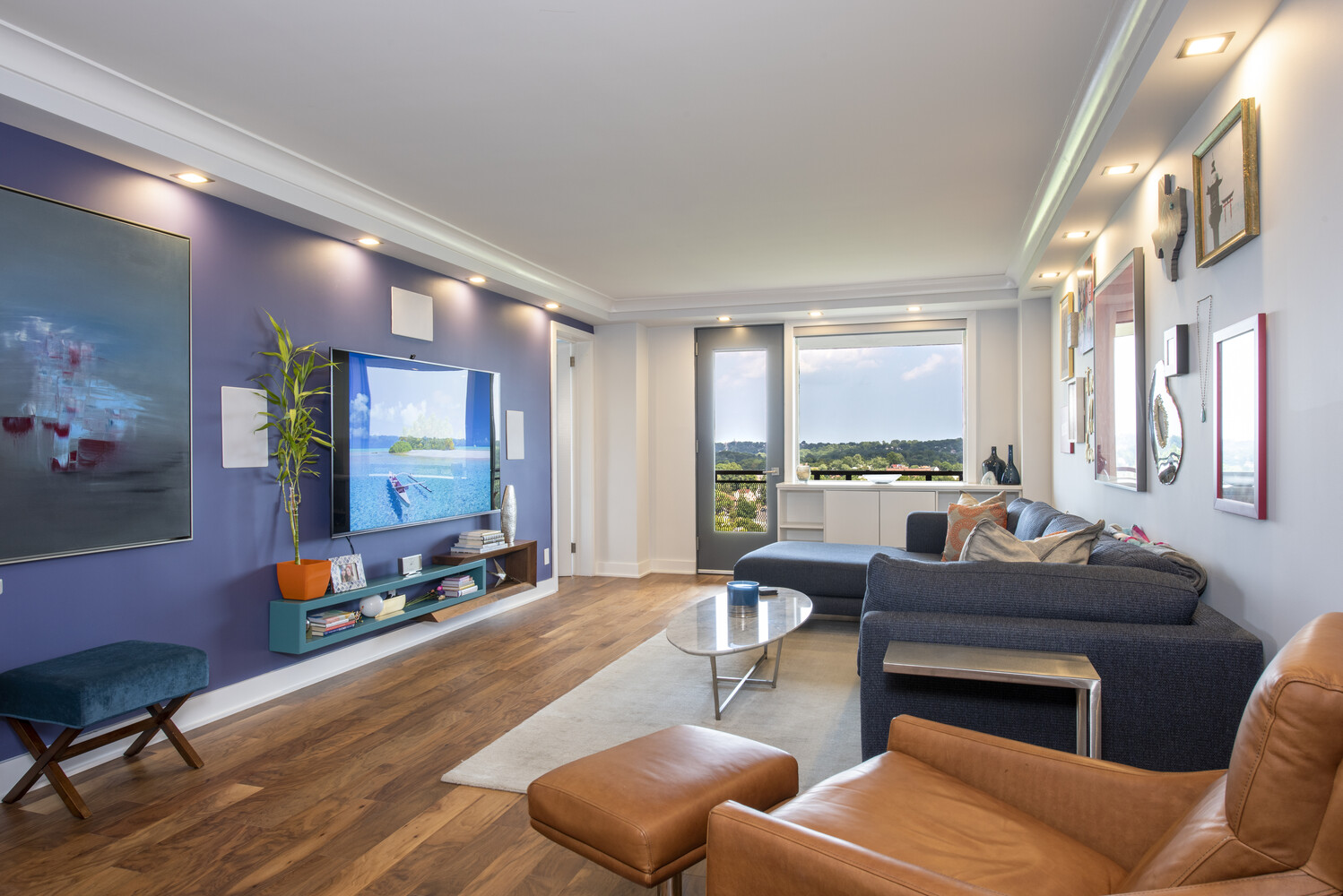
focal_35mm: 22
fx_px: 821
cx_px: 672
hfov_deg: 78.6
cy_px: 448
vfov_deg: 57.3
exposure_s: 1/4
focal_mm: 22
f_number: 10
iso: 200
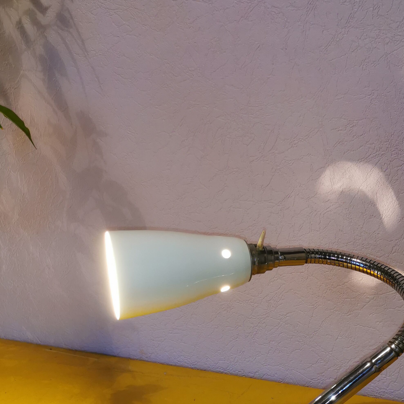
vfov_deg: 36.7
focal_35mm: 44
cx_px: 250
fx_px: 581
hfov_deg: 38.1
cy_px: 338
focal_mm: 5.58
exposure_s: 1/100
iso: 200
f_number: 1.8
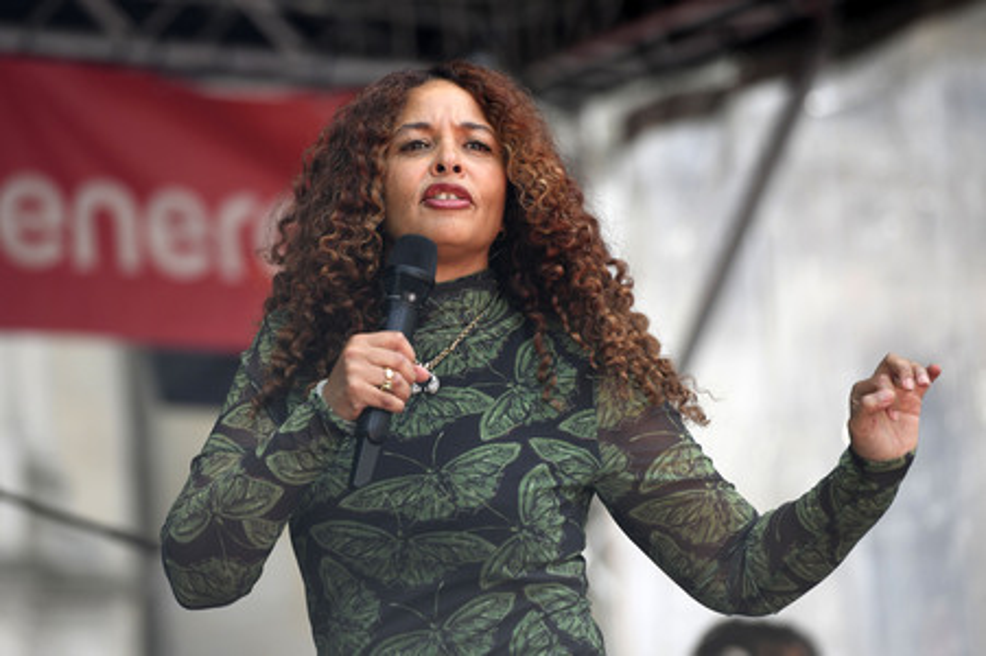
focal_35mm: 200
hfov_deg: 10.3
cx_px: 493
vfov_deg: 6.9
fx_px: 5474
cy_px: 328
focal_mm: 200
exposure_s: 1/1600
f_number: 4.5
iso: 640
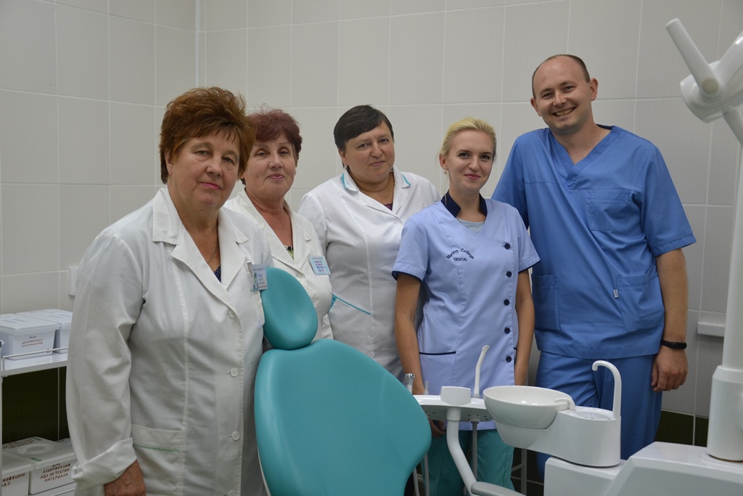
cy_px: 248
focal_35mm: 45
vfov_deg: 29.9
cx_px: 372
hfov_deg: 43.6
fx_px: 929
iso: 400
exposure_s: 1/100
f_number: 5
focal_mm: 30
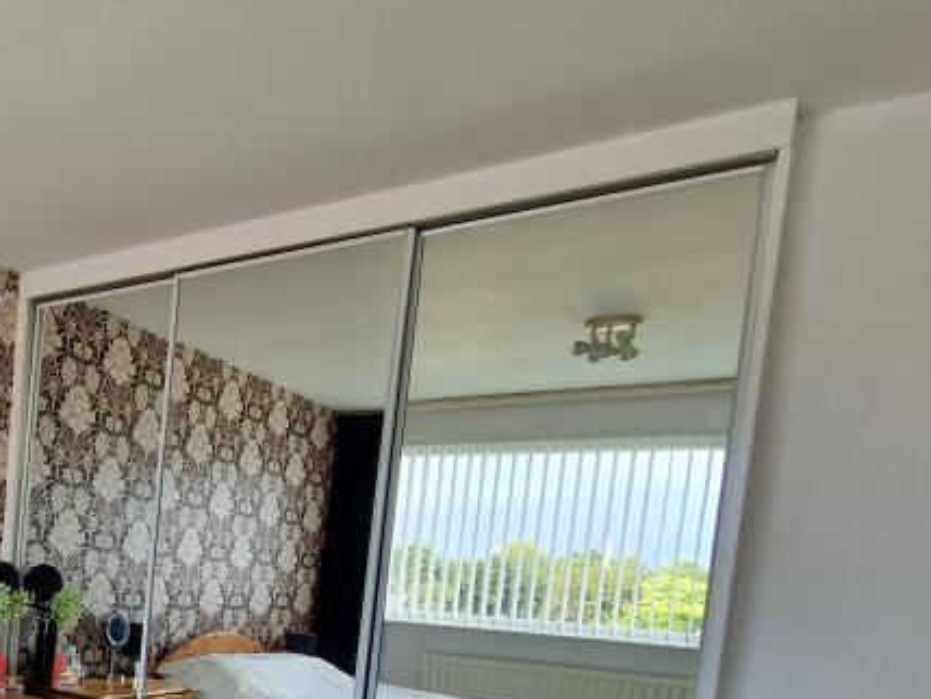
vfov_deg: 41.6
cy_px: 636
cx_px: -43
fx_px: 834
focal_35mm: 31
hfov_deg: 46.5
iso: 50
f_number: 2.2
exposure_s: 1/114
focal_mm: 2.2
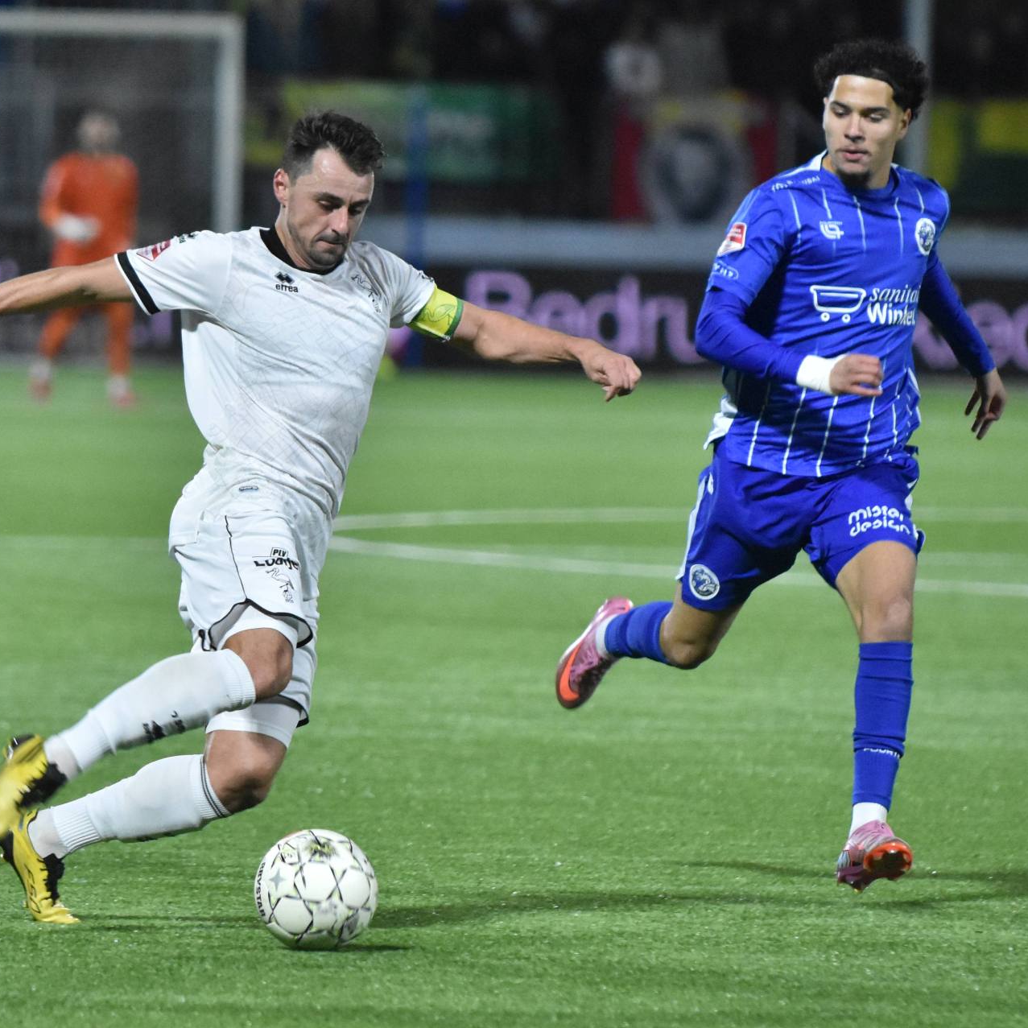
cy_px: 514
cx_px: 310
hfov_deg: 5.1
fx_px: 11592
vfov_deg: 5.1
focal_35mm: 345
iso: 2500
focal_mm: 180
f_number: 2.8
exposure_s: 1/800
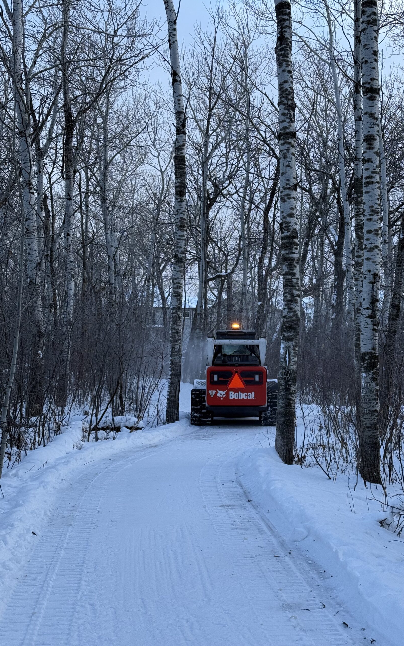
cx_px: 241
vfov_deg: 39.6
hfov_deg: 25.3
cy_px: 322
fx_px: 899
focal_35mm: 51
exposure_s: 1/1795
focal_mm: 6.76
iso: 64
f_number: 1.78
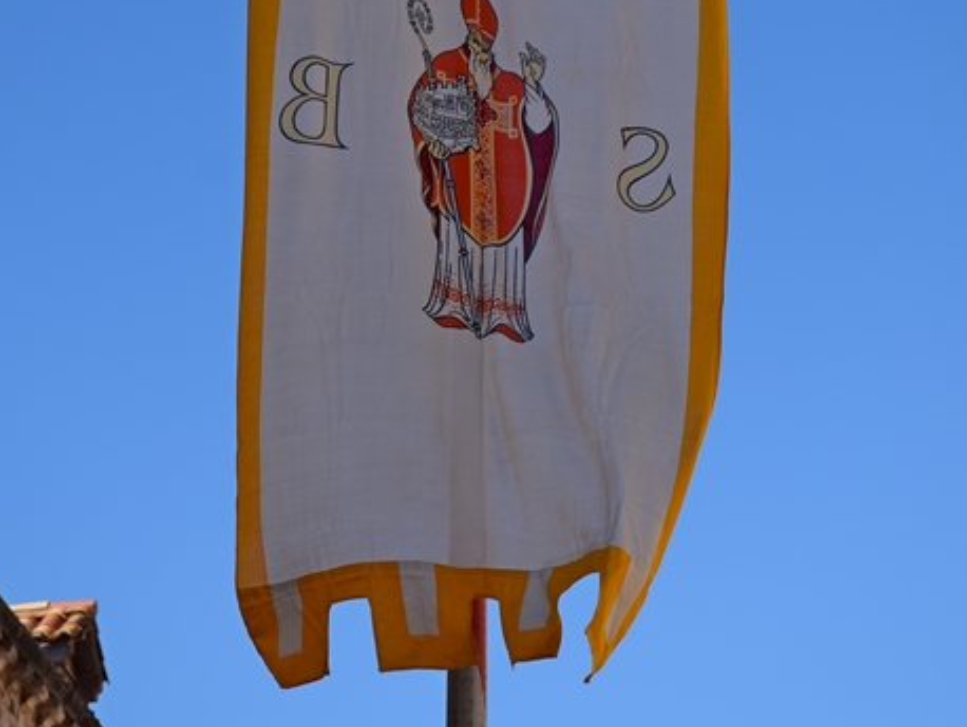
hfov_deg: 10.5
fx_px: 5278
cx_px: 524
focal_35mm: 189
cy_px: 181
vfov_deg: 7.9
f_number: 7.1
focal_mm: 75
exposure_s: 1/800
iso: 200
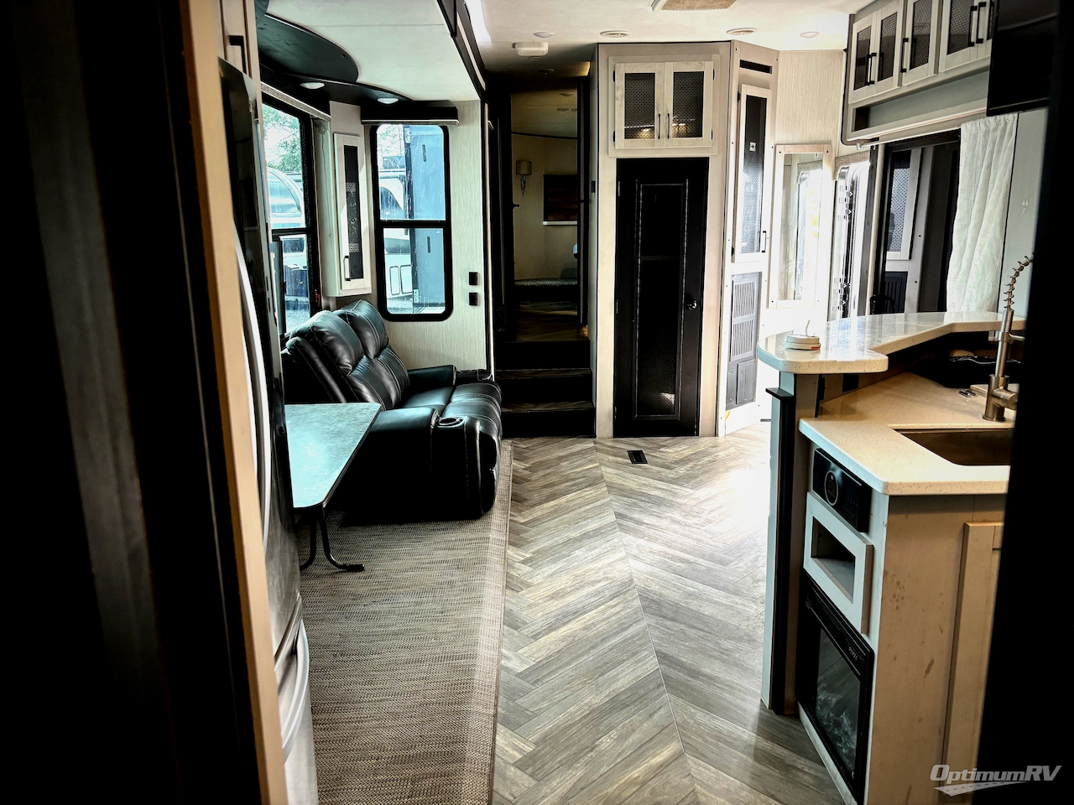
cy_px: 402
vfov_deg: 53.1
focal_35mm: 26
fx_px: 807
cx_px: 537
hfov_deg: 67.3
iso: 125
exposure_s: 1/86
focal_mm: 5.96
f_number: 1.6
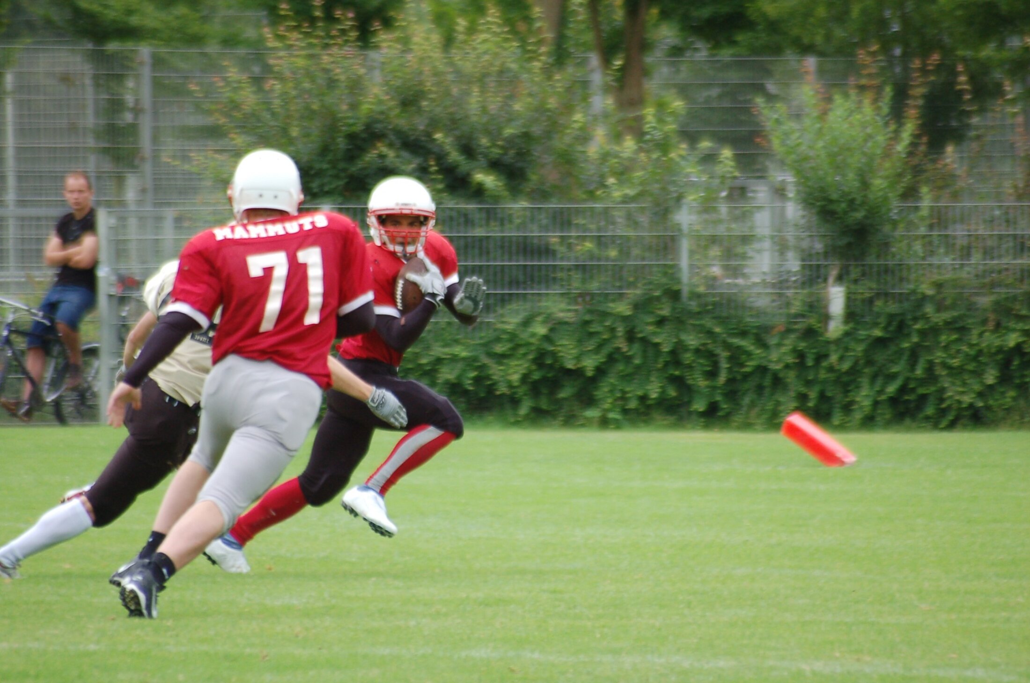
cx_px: 515
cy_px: 342
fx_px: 12851
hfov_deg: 4.6
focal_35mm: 450
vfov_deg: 3.0
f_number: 5.6
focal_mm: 300
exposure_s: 1/500
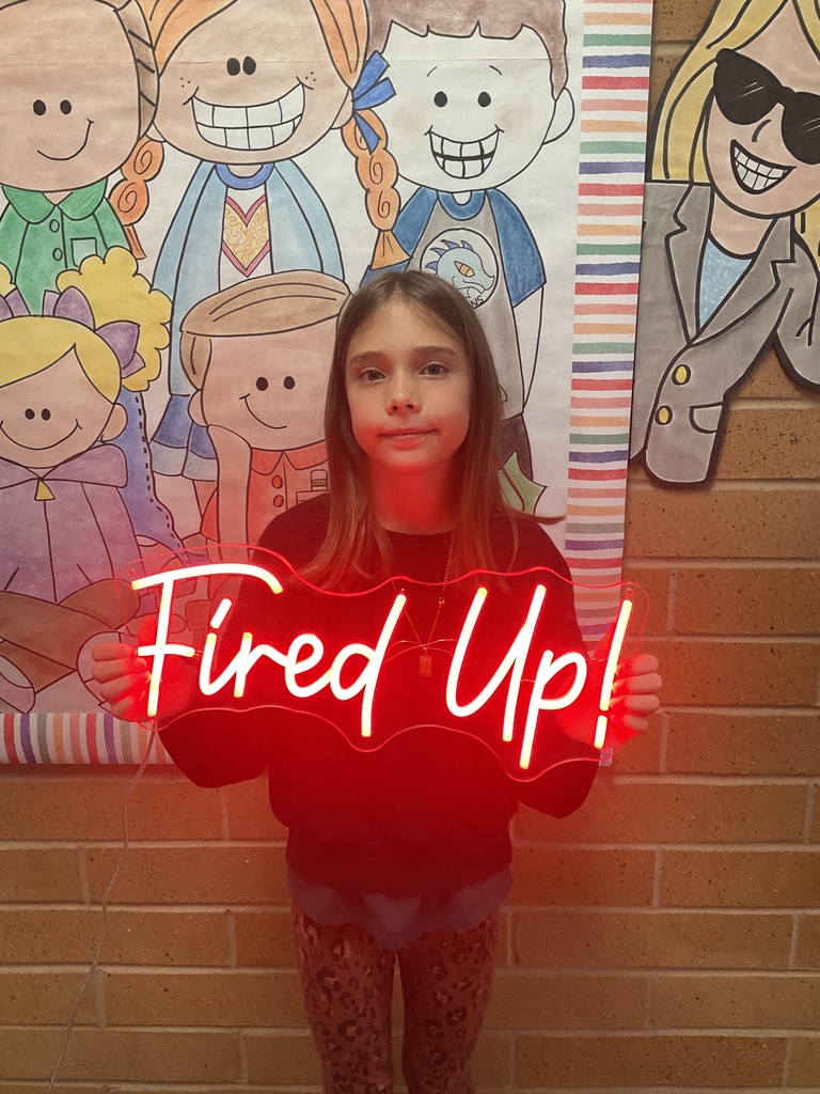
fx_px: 916
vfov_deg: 61.7
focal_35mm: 29
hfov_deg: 48.2
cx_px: 410
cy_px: 547
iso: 125
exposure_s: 1/60
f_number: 1.8
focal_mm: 3
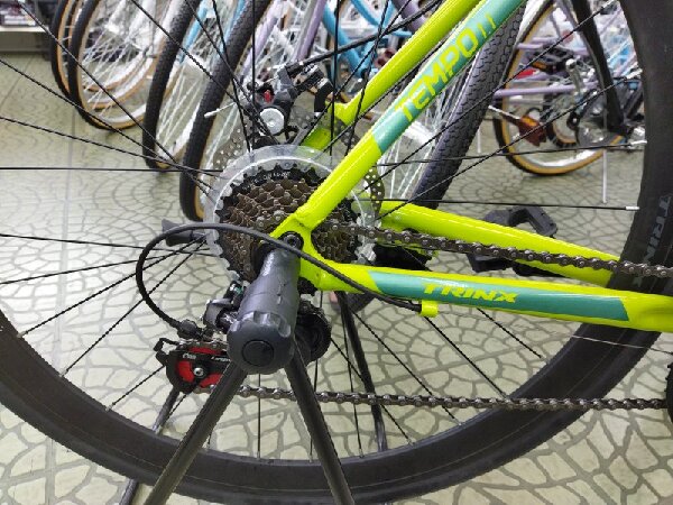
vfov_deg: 51.4
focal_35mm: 27
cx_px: 336
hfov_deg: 65.3
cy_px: 252
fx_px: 525
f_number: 1.79
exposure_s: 1/60
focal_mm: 4.71
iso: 145
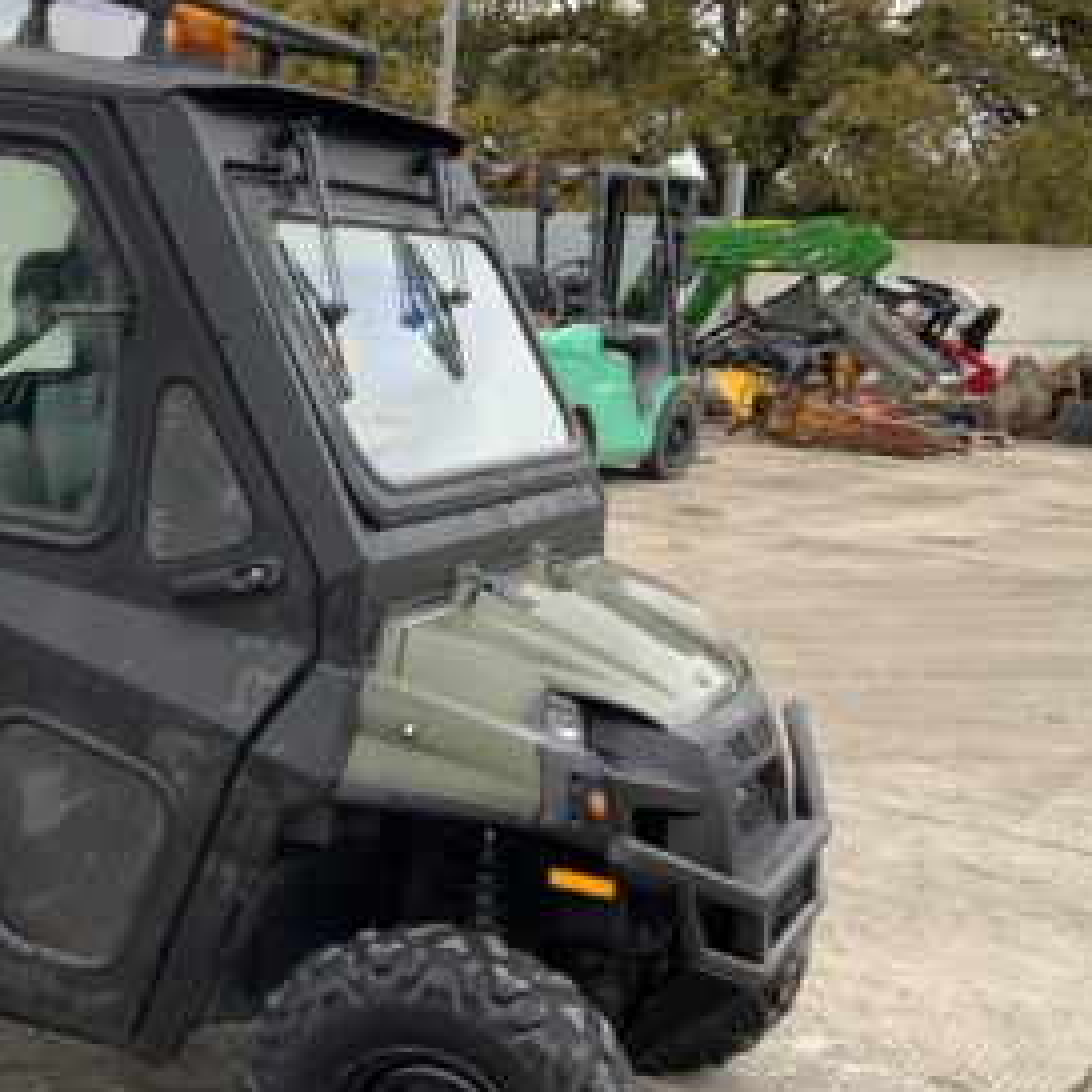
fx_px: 2141
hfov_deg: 27.5
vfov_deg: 28.6
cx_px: 92
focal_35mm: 60
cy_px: 596
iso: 16
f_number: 1.8
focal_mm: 3
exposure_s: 1/203
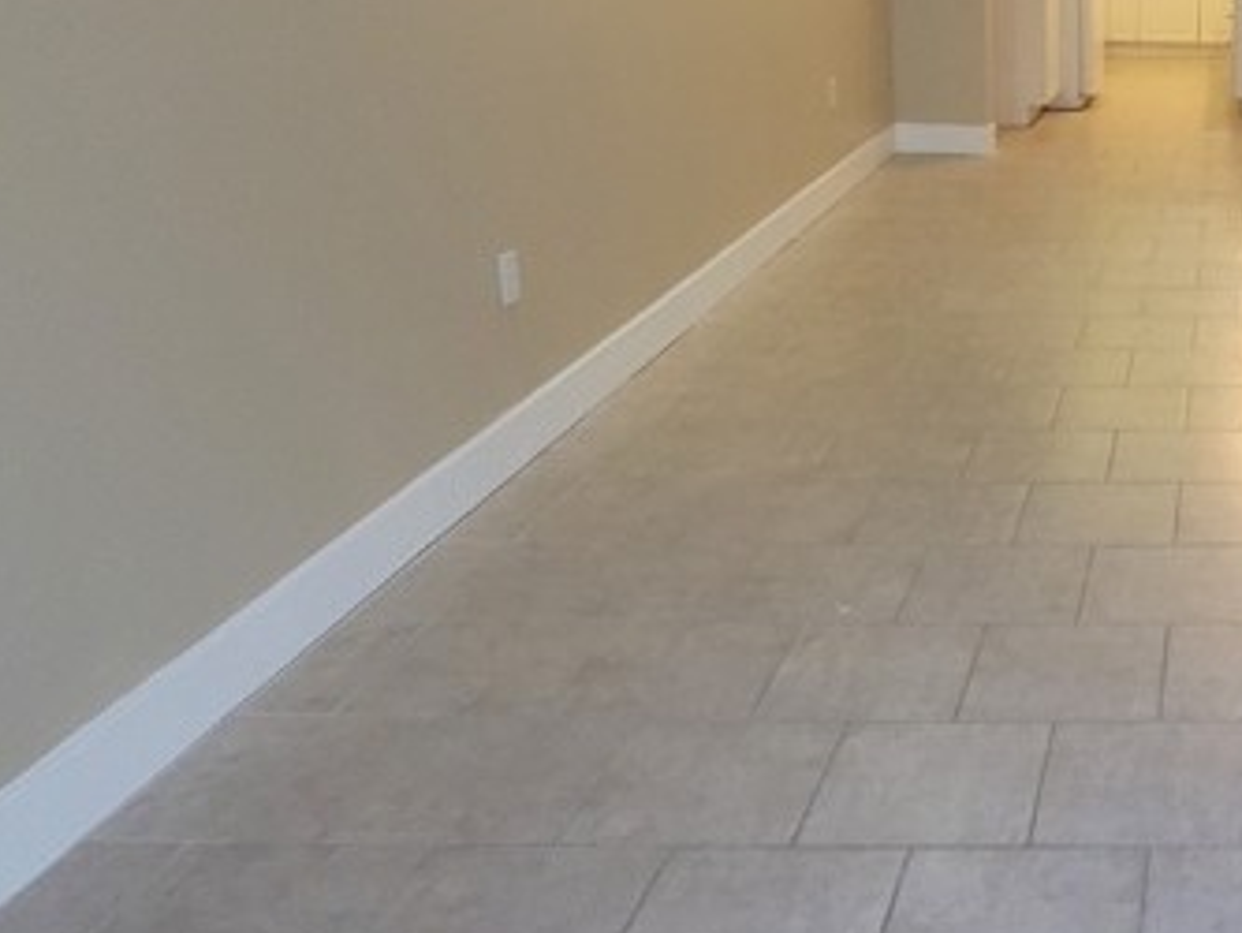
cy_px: 209
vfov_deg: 35.0
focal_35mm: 40
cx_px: 1283
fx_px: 1436
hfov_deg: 40.1
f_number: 2.2
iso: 320
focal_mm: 2.2
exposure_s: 1/60
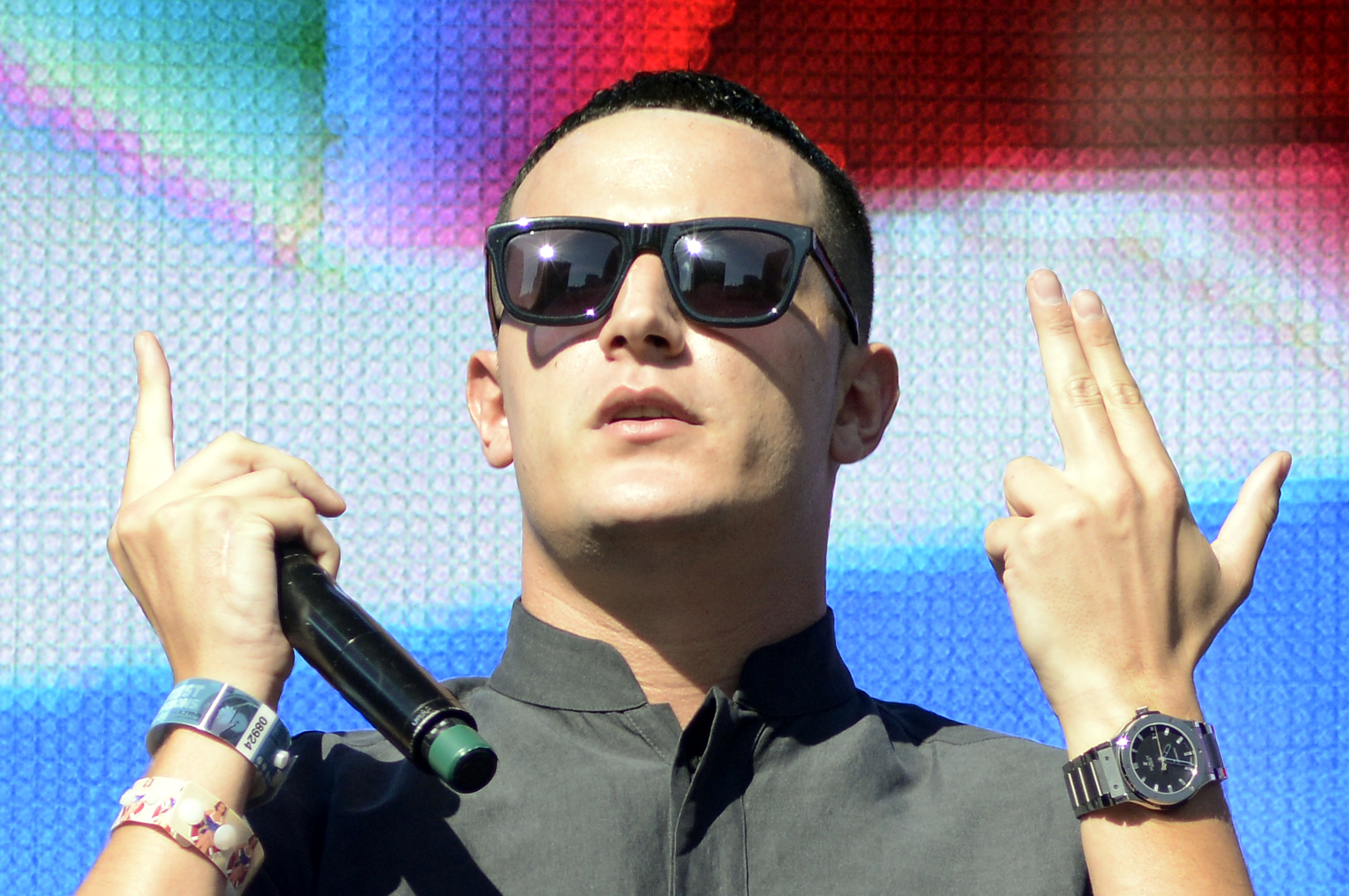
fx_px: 11229
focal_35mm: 300
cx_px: 674
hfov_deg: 6.9
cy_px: 448
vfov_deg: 4.6
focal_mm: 300
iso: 320
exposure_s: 1/1600
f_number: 5
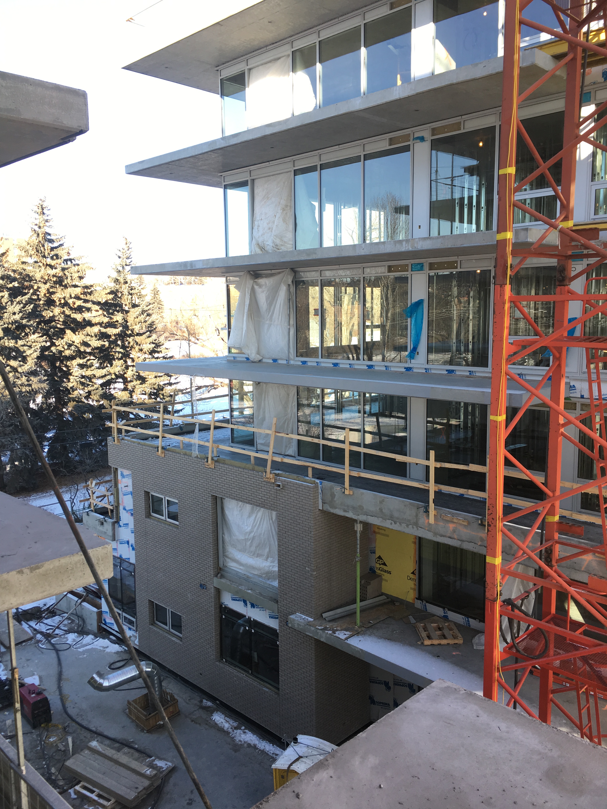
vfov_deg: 61.7
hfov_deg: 48.2
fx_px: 678
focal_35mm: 29
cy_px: 404
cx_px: 304
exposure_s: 1/196
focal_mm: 4.15
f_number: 2.2
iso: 25
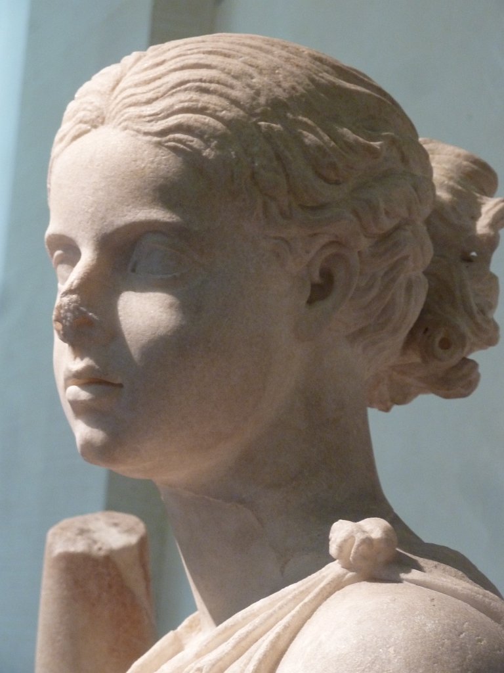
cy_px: 336
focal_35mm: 119
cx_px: 252
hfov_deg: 12.5
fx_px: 2310
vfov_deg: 16.6
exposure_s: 1/15
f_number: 4.4
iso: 400
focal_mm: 19.5
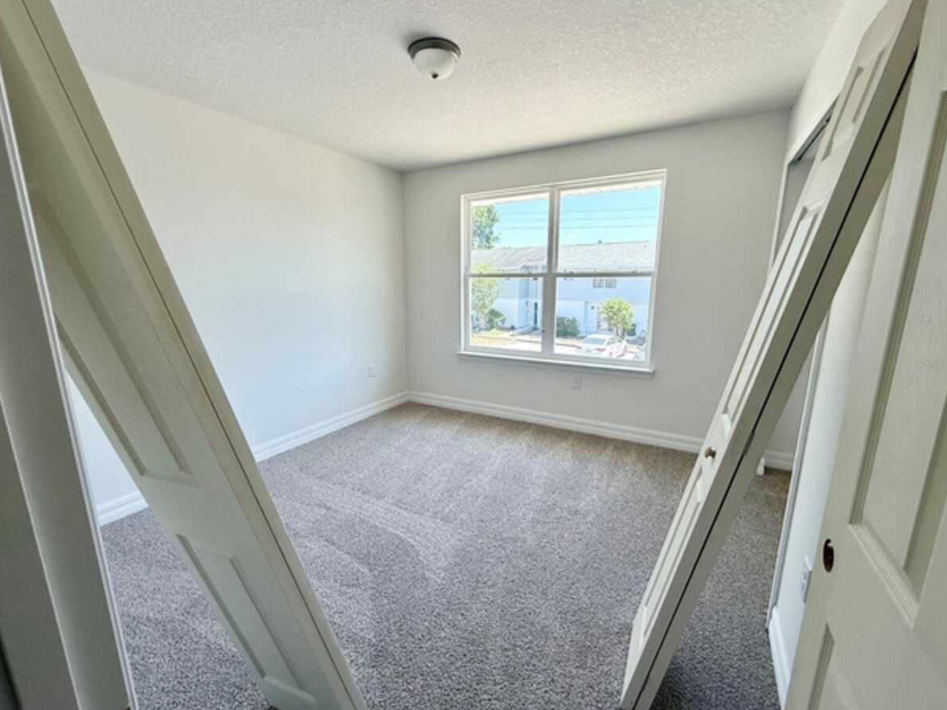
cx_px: 471
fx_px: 410
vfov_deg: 81.7
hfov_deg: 98.2
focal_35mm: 15
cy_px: 365
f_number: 2.2
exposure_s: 1/331
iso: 64
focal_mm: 2.22
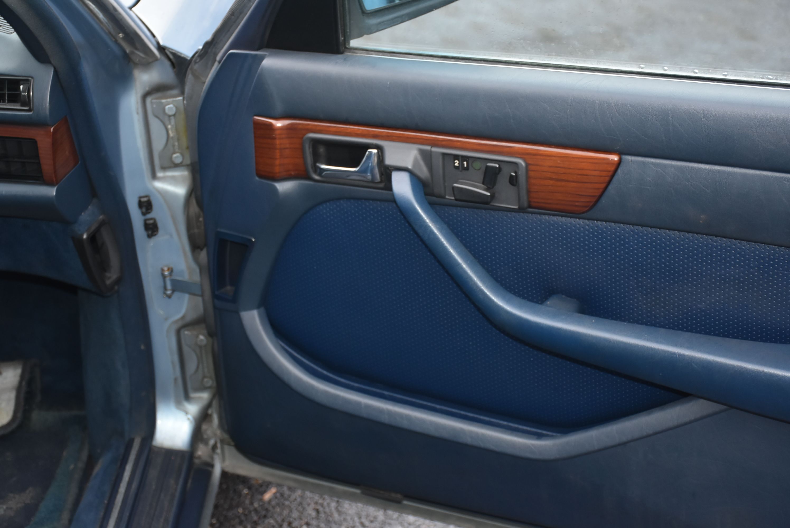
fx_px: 1482
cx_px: 395
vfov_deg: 20.2
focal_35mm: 68
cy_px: 264
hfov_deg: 29.8
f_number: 4.5
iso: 800
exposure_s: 1/60
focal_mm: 45
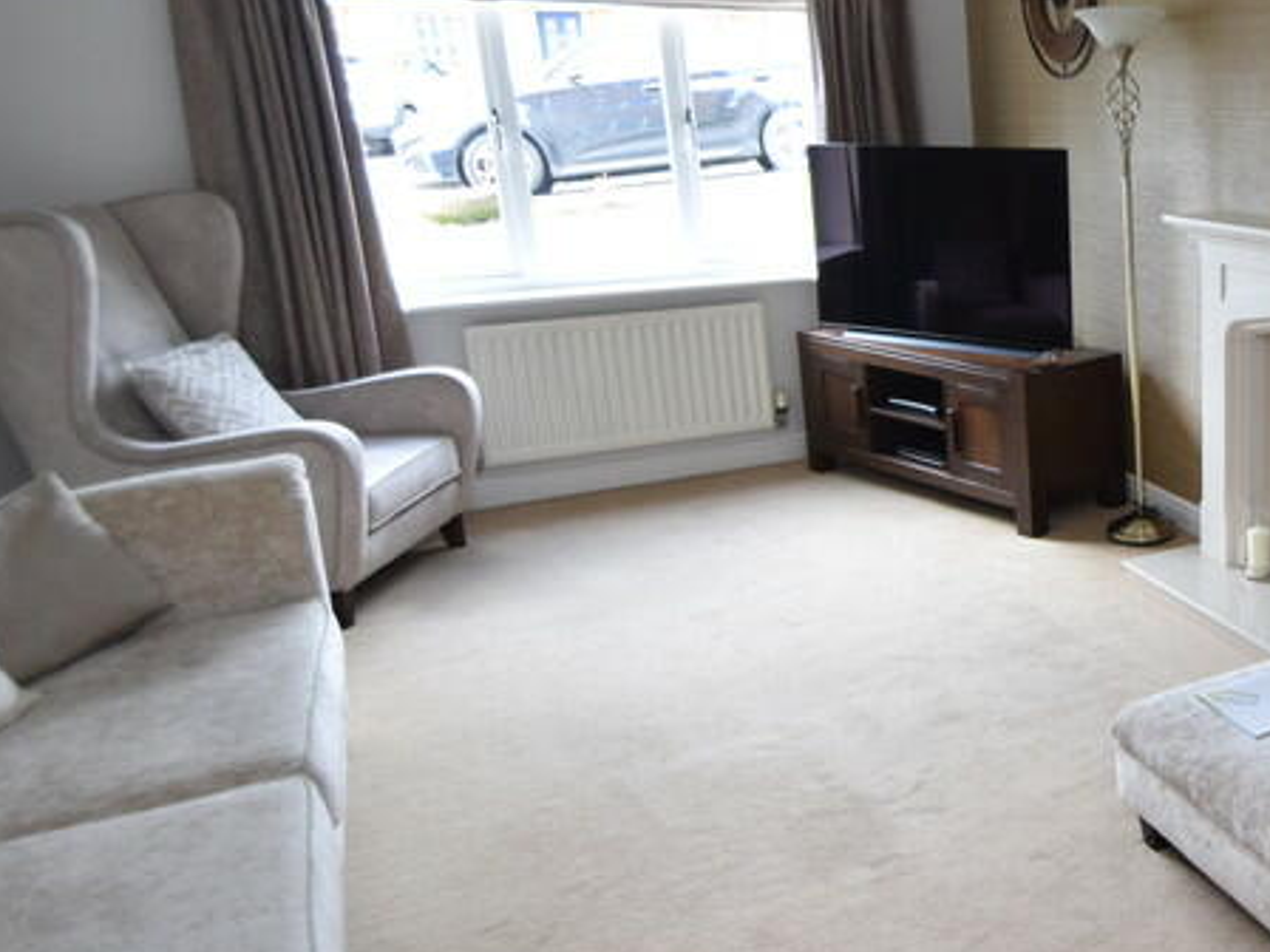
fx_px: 1211
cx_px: 1256
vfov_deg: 42.9
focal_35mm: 33
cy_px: 438
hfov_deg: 46.7
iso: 500
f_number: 4
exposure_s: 1/60
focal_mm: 10
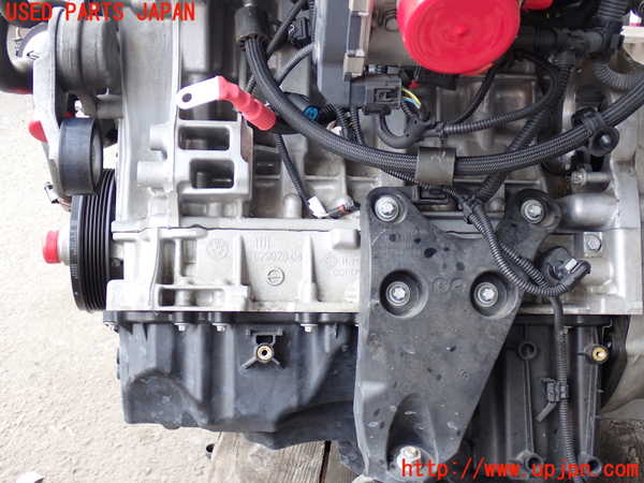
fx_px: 874
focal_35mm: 47
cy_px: 242
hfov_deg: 40.4
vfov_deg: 30.9
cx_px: 322
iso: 200
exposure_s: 1/60
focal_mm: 8.4
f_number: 3.1
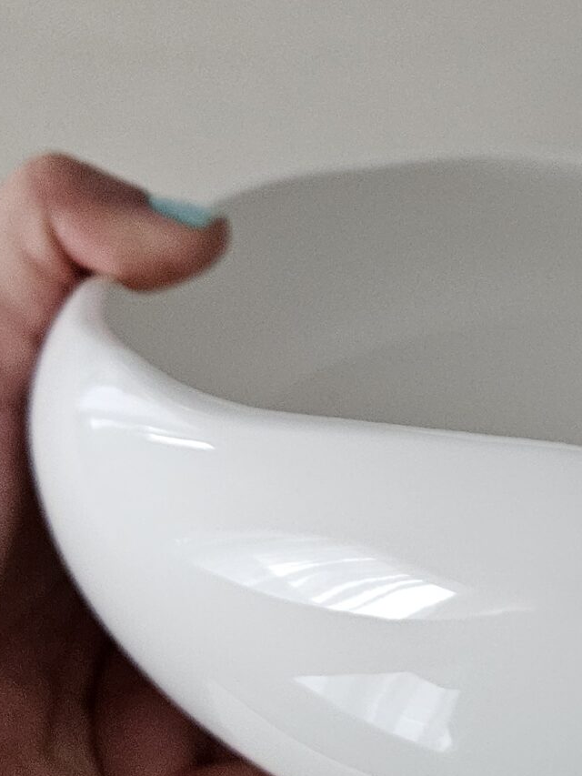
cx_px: 720
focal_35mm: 69
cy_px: 509
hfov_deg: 19.9
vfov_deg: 28.0
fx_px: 1546
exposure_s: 1/120
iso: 500
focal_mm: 5.4
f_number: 1.8
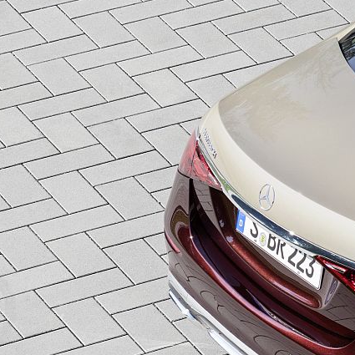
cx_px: 855
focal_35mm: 315
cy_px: 165
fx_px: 3655
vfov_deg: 5.6
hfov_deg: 5.4
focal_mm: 75
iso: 100
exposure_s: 1/160
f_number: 8
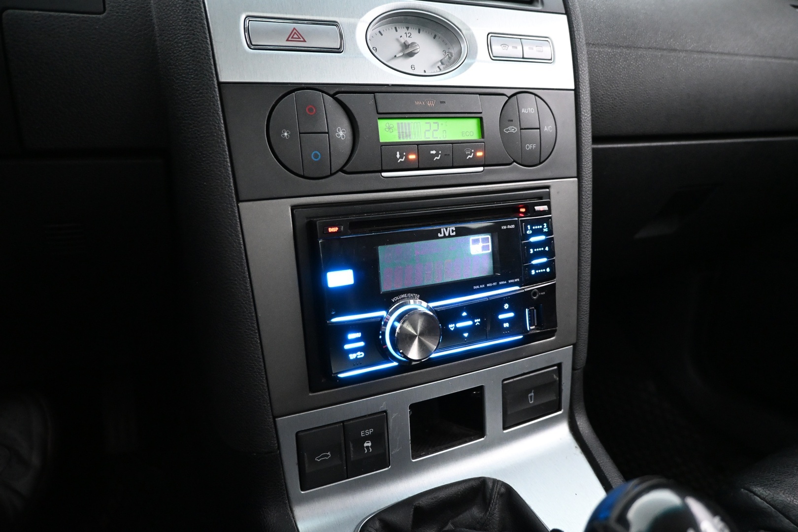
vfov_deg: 53.1
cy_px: 266
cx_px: 399
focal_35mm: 24
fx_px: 532
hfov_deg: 73.7
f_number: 3.5
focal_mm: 16
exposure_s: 1/25
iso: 4500
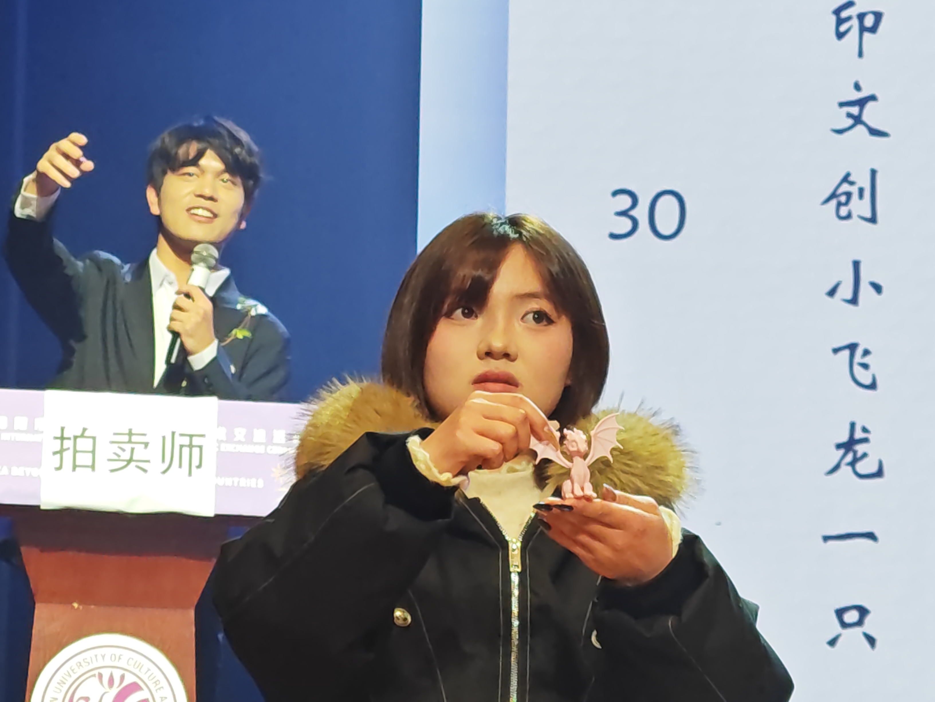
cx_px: 468
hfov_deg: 12.4
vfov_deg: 9.3
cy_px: 351
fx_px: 4295
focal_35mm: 159
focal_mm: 8.67
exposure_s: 1/50
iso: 400
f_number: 2.4
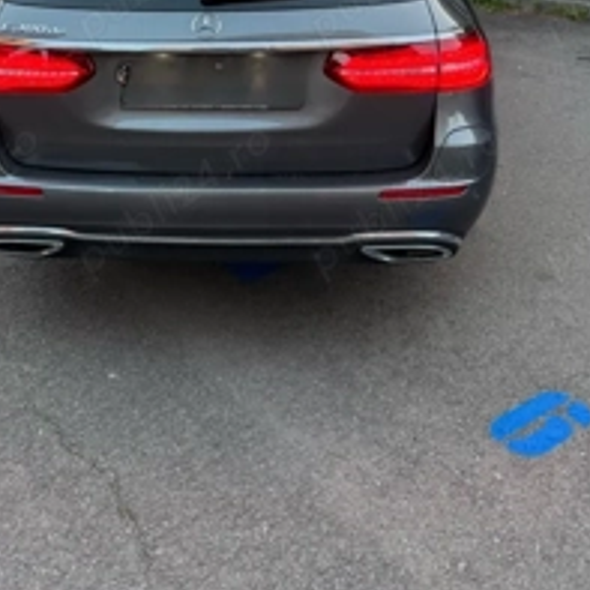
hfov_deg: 39.0
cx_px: 234
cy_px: 3
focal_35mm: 43
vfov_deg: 35.5
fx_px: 829
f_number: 1.78
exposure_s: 1/100
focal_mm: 6.76
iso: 250
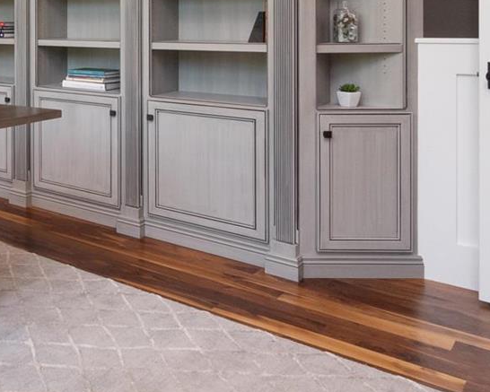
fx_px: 638
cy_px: 42
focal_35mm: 44
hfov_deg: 34.5
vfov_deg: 32.5
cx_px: -83
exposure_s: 1/1.67
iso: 400
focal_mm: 8
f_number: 10
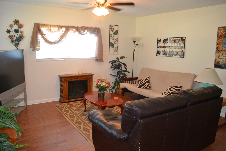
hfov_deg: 67.4
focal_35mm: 27
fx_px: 169
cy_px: 76
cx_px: 113
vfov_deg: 47.9
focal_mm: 18
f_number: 3.5
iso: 1400
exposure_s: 1/60
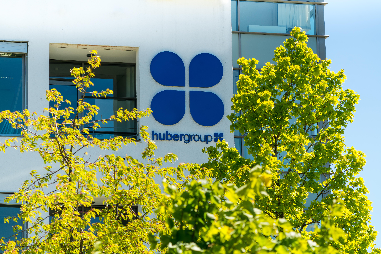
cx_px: 190
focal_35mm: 140
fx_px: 1482
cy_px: 127
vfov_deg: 9.8
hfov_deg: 14.7
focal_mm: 140
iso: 100
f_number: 6.3
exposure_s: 1/250
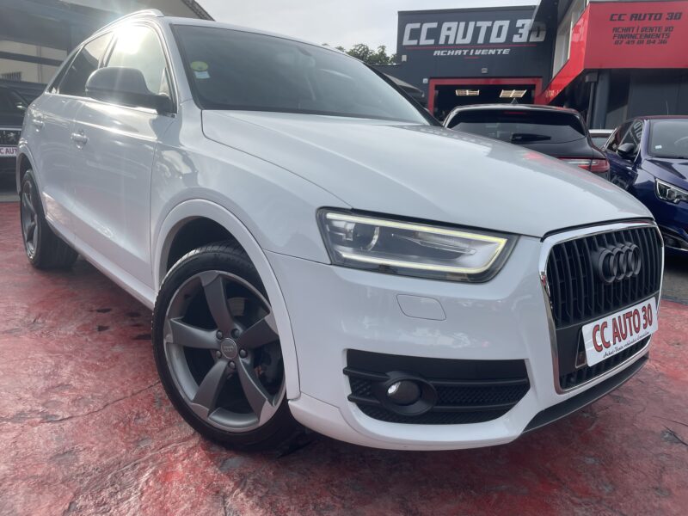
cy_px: 258
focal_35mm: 26
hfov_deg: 67.3
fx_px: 517
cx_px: 344
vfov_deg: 53.1
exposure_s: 1/2053
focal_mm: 4.2
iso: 32
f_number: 1.6
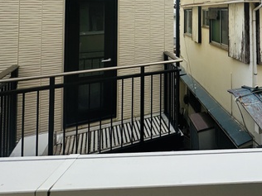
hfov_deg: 51.6
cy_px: 3
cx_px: 235
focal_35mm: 31
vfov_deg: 40.2
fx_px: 235
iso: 40
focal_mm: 2.22
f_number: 2.2
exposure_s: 1/318
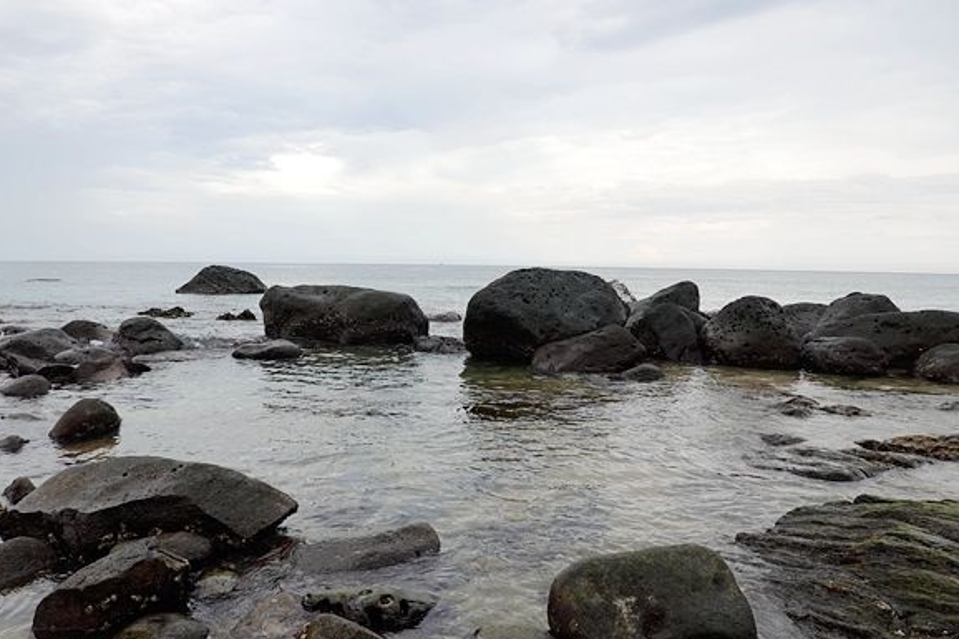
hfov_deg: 67.2
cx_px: 423
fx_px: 719
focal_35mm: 27
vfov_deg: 47.9
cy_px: 333
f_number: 3.5
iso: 125
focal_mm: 9
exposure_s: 1/200
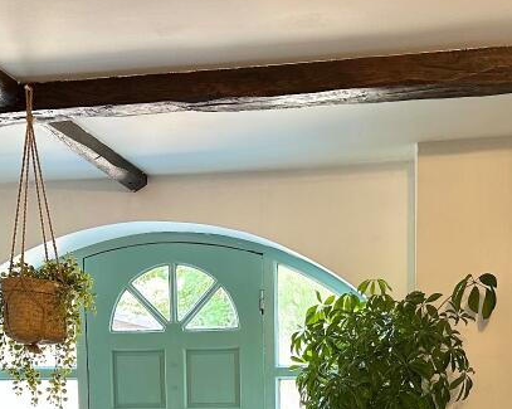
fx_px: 893
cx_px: 278
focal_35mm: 59
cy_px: 464
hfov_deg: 32.0
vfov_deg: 23.9
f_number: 1.78
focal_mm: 6.86
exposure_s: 1/100
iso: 200
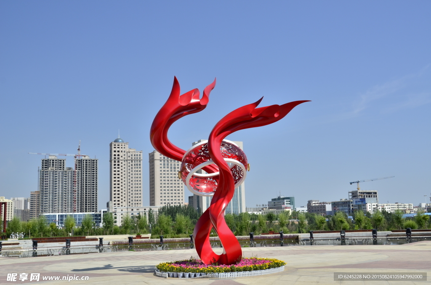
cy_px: 142
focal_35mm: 39
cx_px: 216
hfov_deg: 49.6
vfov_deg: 34.1
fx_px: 466
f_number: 8
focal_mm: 26
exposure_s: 1/250
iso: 100
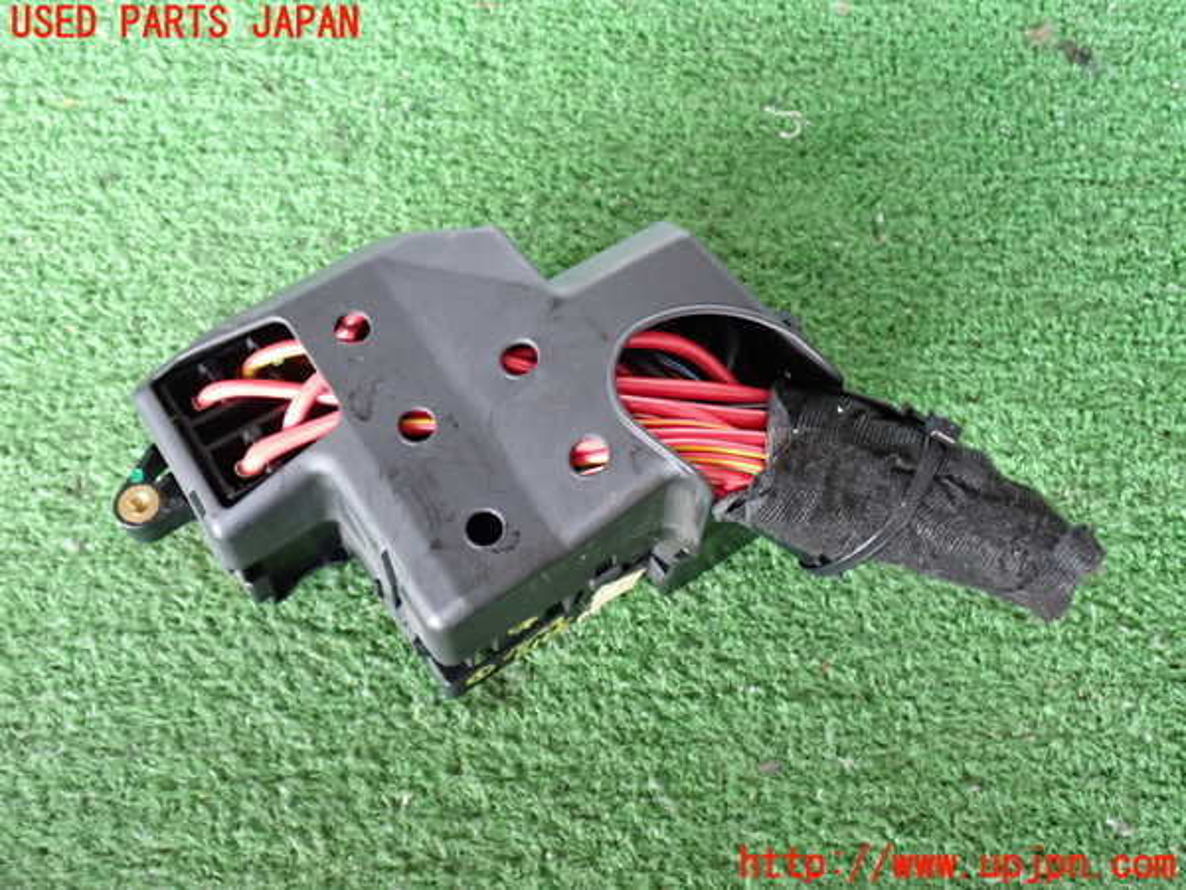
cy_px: 445
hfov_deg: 45.8
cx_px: 593
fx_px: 1405
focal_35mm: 41
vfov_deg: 35.1
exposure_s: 1/40
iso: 500
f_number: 2.8
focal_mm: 7.31
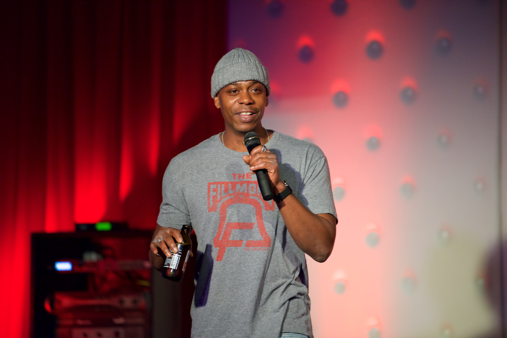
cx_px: 254
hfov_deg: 10.3
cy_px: 169
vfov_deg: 6.9
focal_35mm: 200
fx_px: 2817
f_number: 2.8
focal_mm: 200
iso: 3200
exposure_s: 1/160
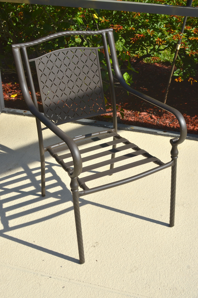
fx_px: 423
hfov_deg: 26.4
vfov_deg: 39.0
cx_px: 99
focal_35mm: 51
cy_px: 149
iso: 200
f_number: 10
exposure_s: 1/320
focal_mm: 34
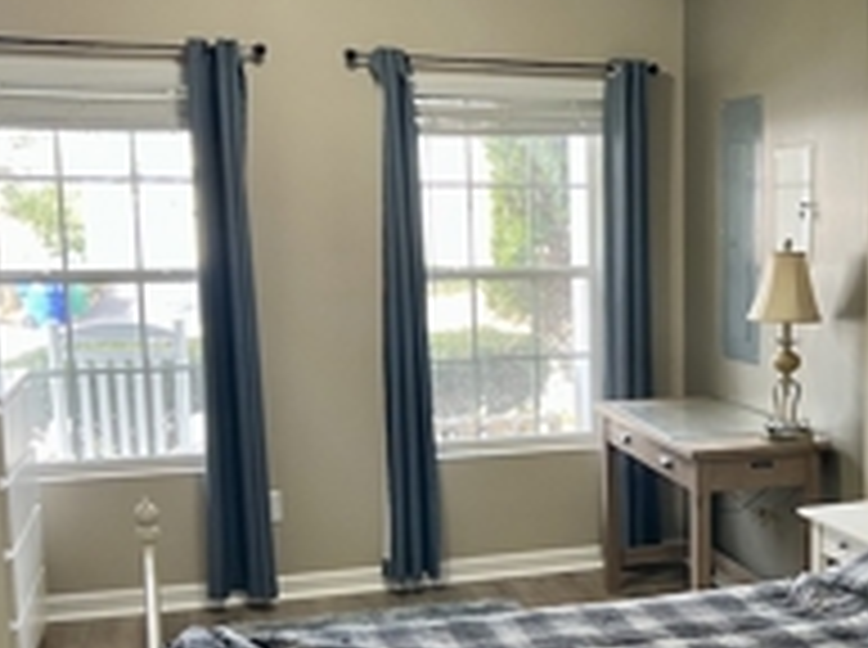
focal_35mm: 54
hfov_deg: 34.6
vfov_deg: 26.8
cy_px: 423
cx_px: 684
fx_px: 1352
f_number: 1.5
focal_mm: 5.7
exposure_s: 1/60
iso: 100
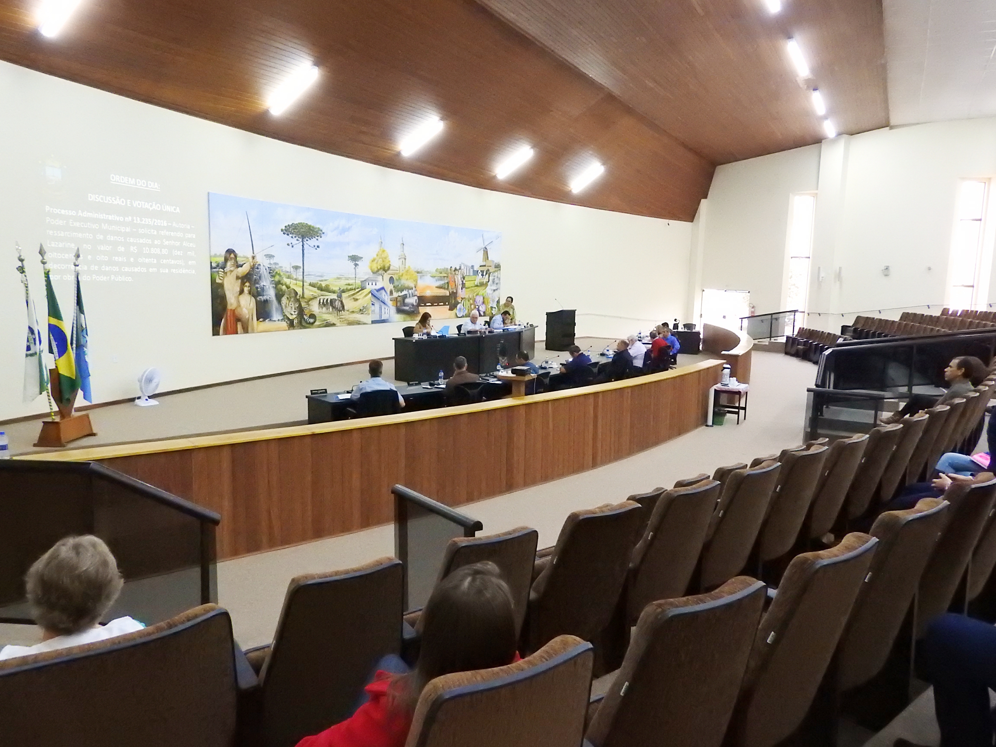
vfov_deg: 56.8
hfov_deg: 71.6
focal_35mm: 24
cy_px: 374
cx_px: 498
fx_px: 691
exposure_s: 1/60
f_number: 3.3
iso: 1600
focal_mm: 4.3
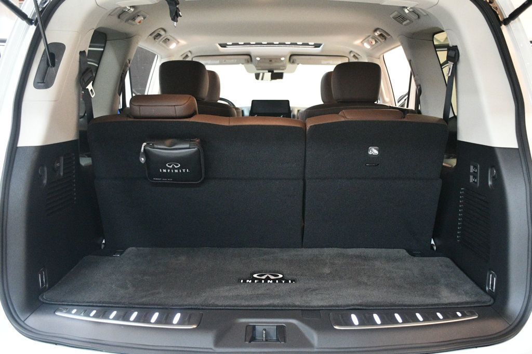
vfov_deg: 38.9
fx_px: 502
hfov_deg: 55.8
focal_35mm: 34
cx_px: 266
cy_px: 177
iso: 5000
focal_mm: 23
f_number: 3.8
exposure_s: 1/60
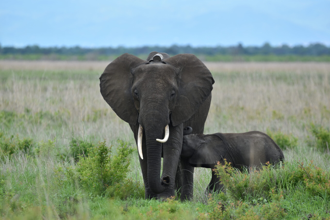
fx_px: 5775
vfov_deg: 2.2
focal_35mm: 630
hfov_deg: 3.3
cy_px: 110
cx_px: 165
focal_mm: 420
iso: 200
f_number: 6
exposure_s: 1/500
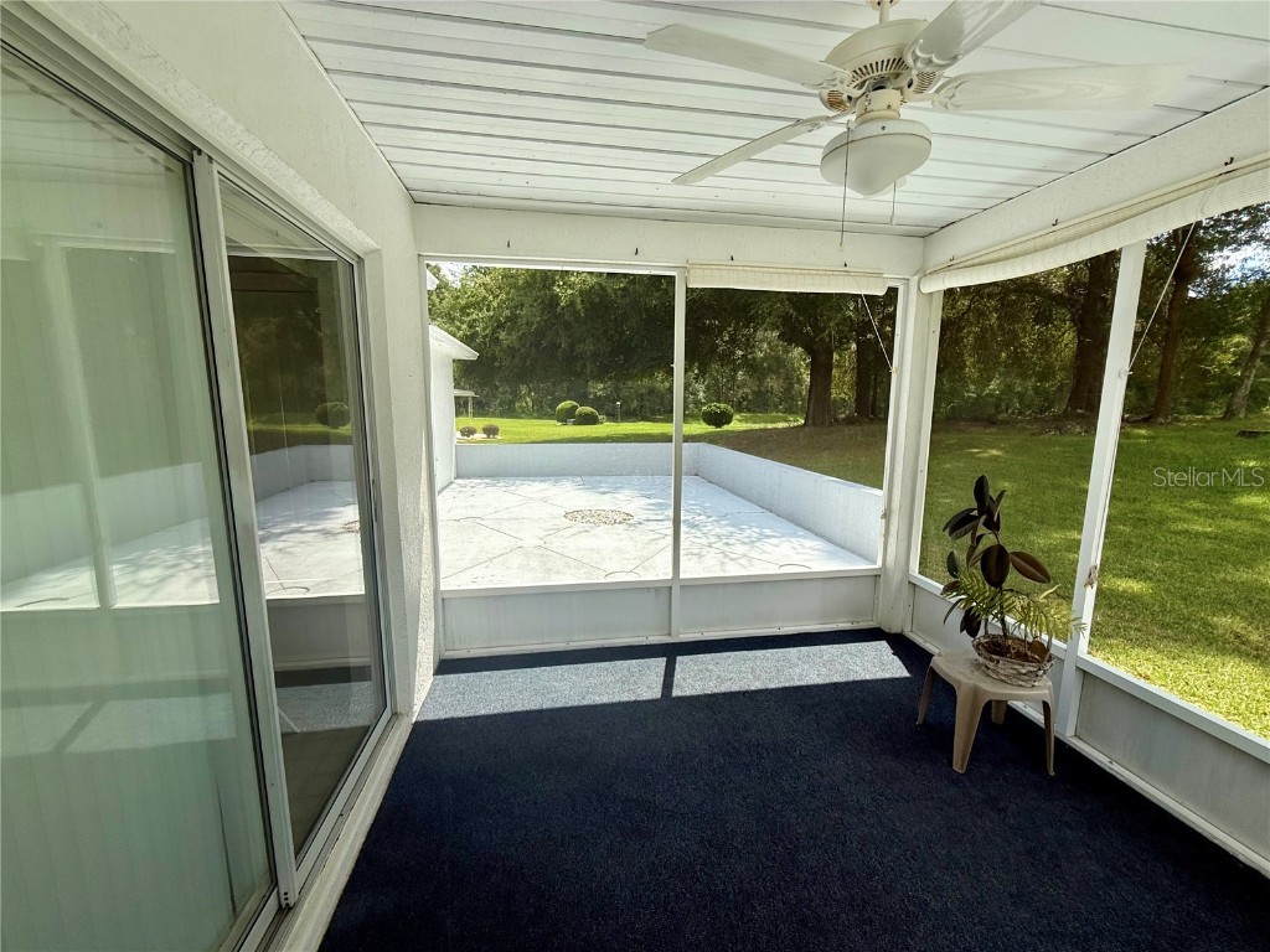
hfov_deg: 102.1
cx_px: 635
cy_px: 476
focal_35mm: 14
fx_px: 514
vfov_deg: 85.7
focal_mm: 2.22
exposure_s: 1/1068
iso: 50
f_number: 2.2
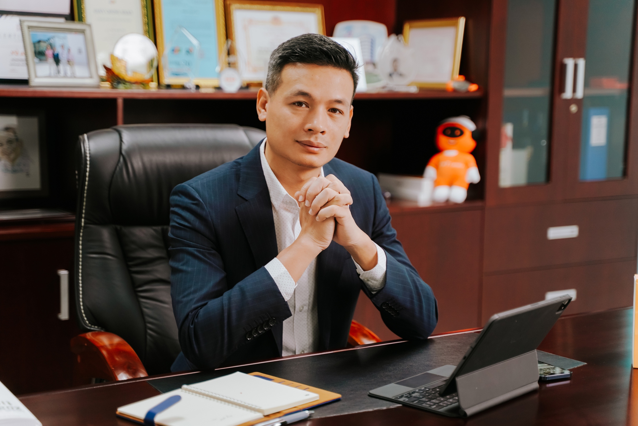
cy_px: 213
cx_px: 319
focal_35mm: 62
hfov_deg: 32.4
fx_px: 1099
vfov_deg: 21.9
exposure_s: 1/125
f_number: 2.8
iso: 250
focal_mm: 62
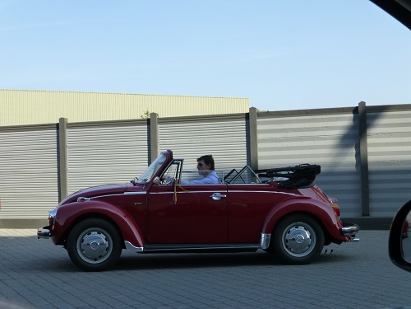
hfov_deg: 35.5
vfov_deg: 27.0
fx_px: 641
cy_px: 154
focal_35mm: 54
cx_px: 206
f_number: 4.6
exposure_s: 1/400
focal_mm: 9.7
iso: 160
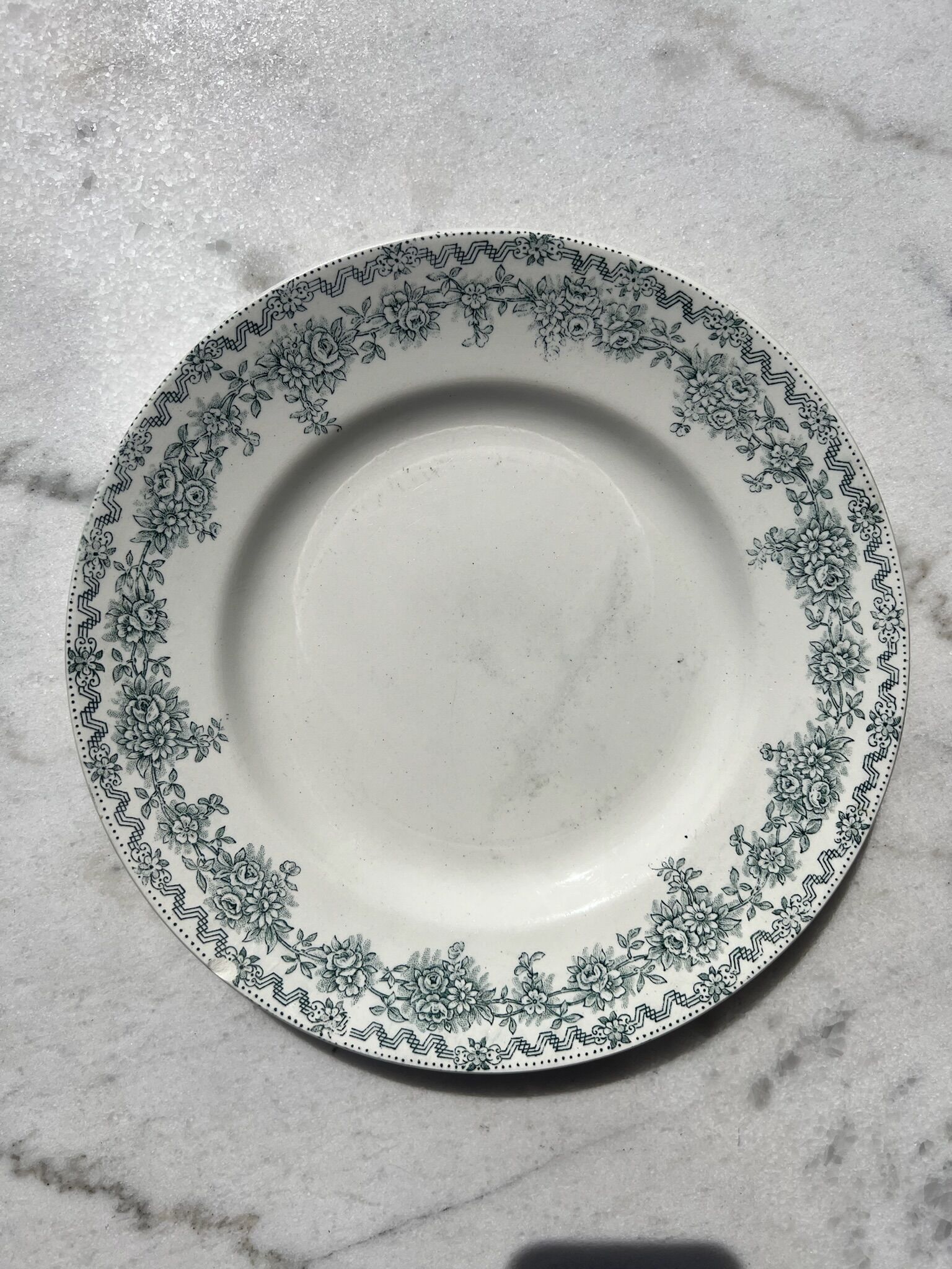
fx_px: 953
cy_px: 634
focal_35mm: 26
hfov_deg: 53.1
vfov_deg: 67.3
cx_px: 476
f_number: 1.5
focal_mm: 5.7
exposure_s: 1/19231
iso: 40
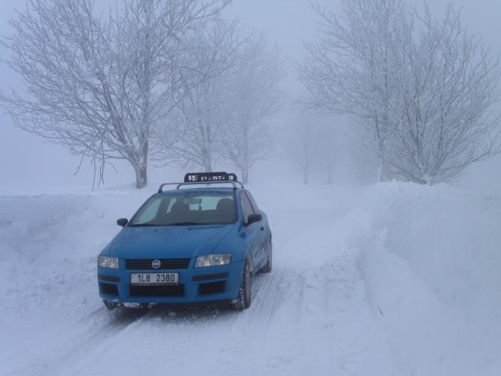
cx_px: 250
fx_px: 550
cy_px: 188
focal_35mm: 38
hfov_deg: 49.0
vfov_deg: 37.7
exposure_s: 1/350
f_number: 8
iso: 100
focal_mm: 7.8
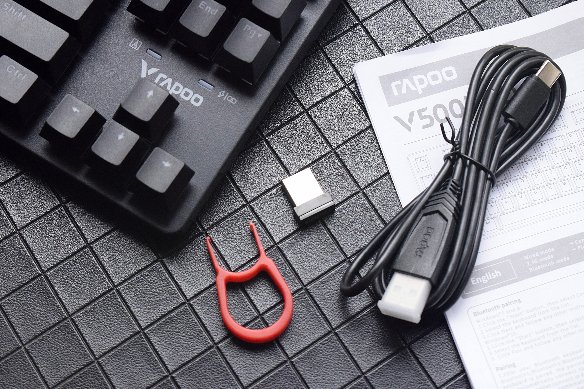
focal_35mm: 82
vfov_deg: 16.6
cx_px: 292
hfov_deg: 24.6
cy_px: 194
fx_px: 1338
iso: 3200
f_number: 8
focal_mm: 55
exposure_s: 1/250
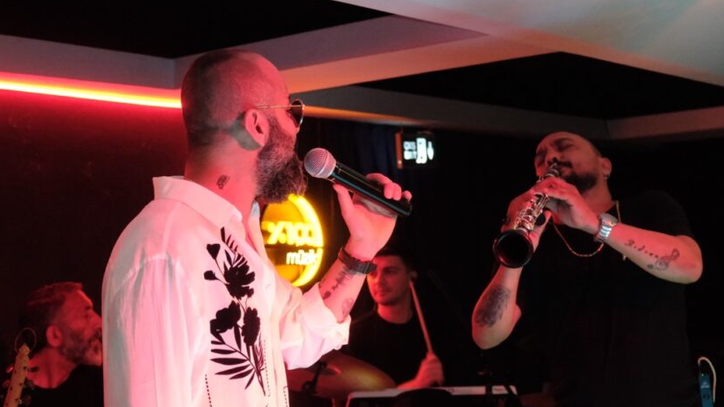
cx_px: 349
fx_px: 1229
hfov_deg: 32.8
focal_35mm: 64
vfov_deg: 18.8
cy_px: 270
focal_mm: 32.9
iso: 6400
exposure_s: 1/100
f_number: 3.6
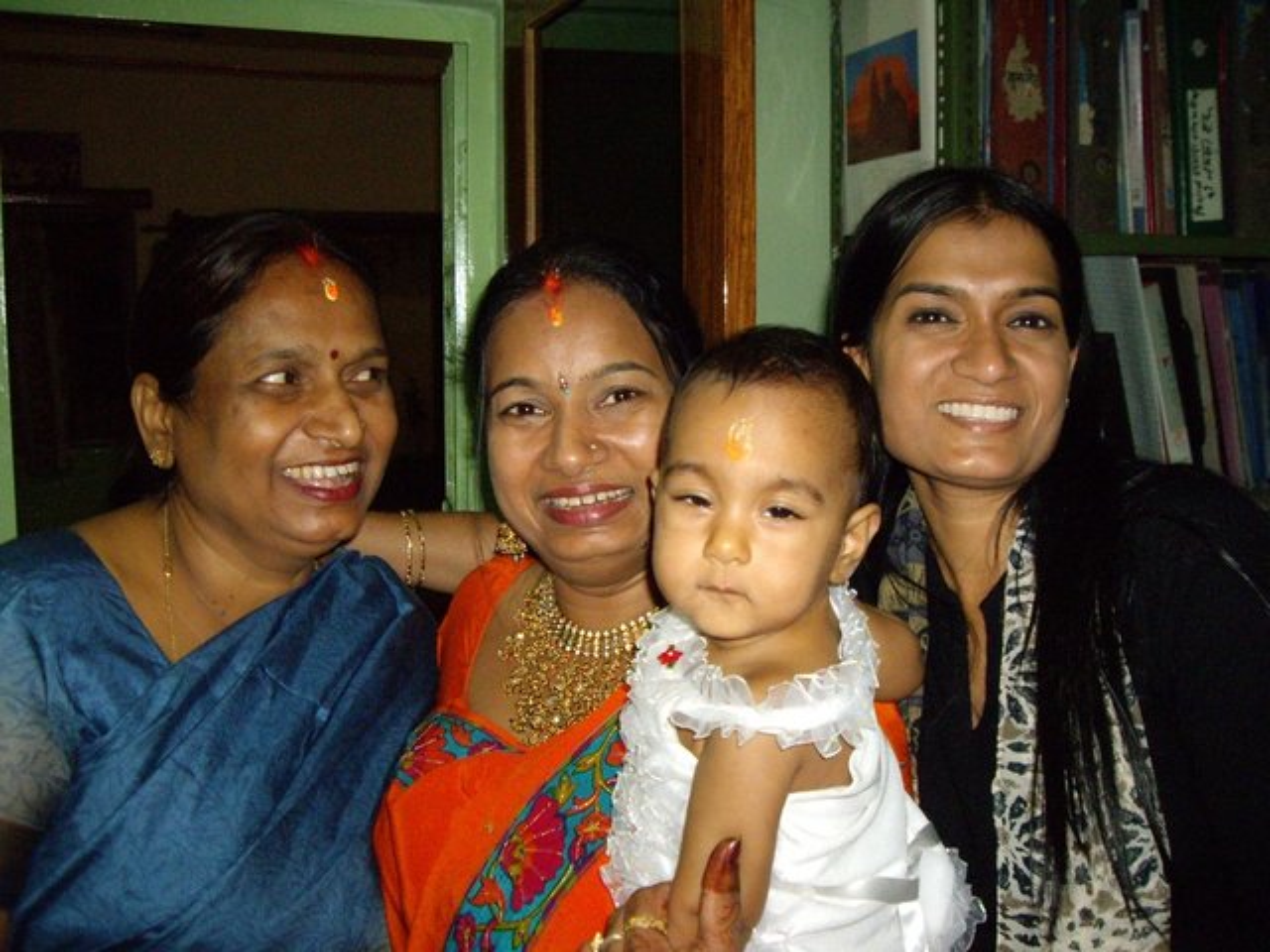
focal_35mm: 38
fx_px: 1394
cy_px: 476
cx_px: 635
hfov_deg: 49.0
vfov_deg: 37.7
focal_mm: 6.2
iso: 400
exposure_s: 1/40
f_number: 2.7
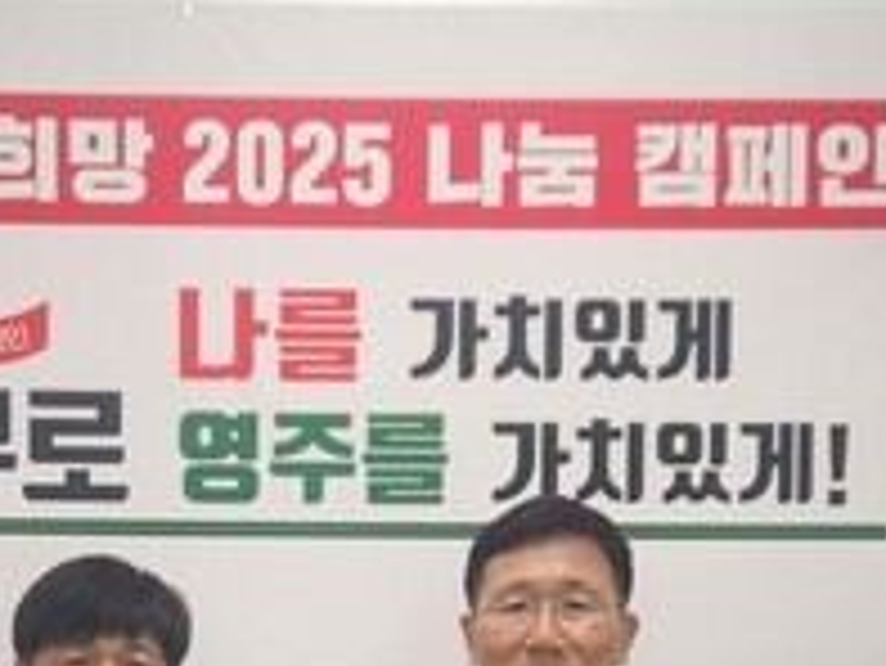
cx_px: 292
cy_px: 824
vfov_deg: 19.6
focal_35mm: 70
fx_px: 1793
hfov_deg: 27.6
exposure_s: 1/120
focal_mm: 5.4
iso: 64
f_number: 1.8
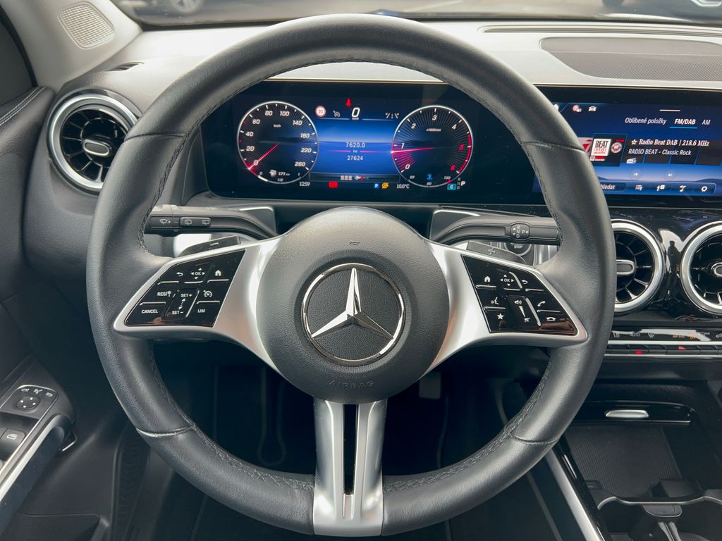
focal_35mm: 26
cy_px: 270
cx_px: 361
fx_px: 542
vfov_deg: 53.1
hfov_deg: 67.3
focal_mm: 5.7
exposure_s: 1/50
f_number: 1.5
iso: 32
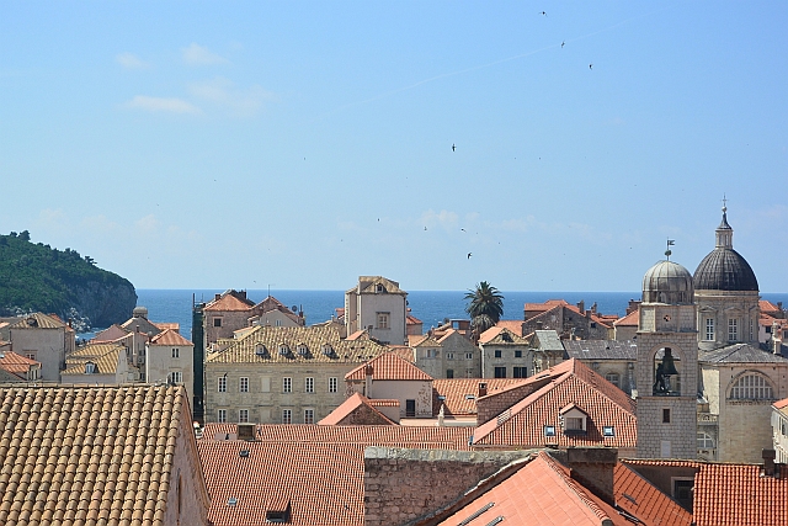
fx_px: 1773
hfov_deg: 25.1
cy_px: 263
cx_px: 394
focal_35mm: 81
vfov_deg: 16.9
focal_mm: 30
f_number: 5.6
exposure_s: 1/1000
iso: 160
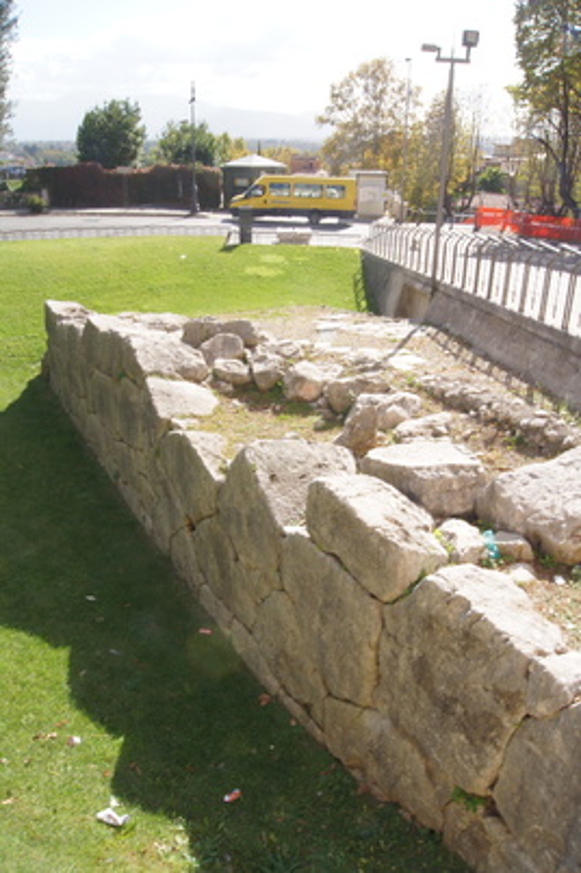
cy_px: 436
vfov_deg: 24.6
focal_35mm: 82
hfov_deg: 16.5
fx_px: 2000
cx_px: 290
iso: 200
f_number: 29
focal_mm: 55
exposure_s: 1/30
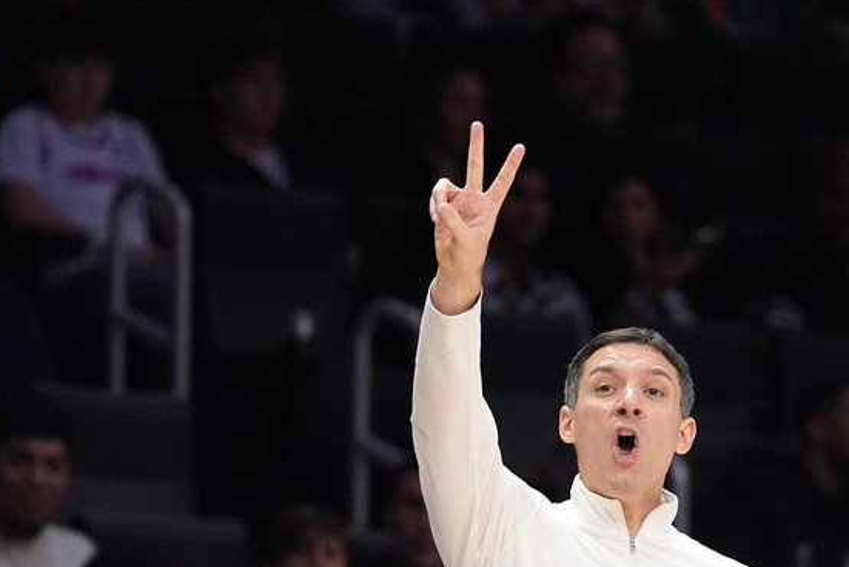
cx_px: 676
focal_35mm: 558
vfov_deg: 2.5
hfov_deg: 3.7
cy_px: 522
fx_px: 13166
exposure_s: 1/1600
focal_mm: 200
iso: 4000
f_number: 2.8
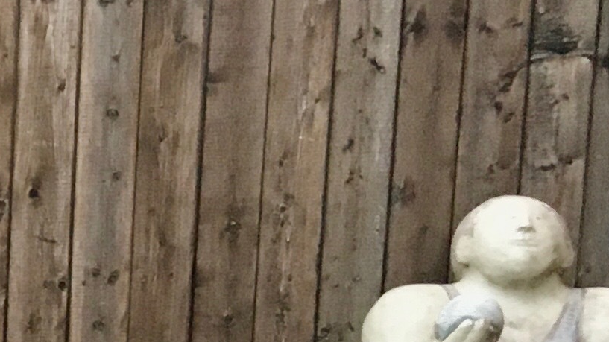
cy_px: 674
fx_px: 2518
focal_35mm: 156
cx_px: -759
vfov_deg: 7.5
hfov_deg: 11.7
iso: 125
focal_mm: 4.15
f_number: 2.2
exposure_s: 1/30
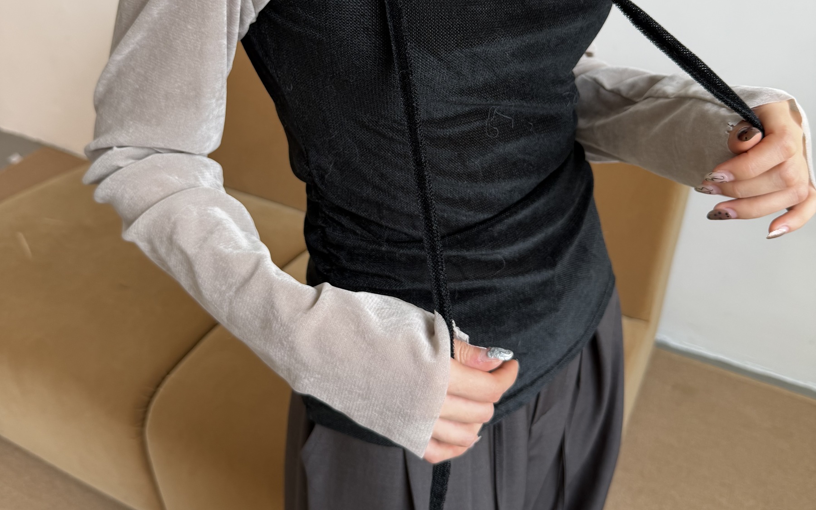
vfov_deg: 36.7
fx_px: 756
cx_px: 408
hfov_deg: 56.7
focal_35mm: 34
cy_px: 153
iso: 100
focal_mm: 6.76
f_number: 1.78
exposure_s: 1/121
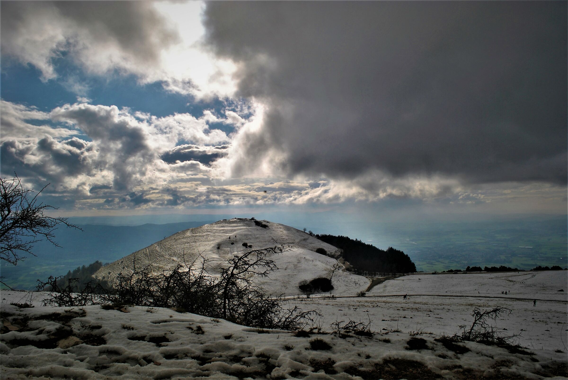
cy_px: 190
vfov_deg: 48.1
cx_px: 284
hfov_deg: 67.3
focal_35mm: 27
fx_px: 427
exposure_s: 1/500
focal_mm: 18
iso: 100
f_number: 11
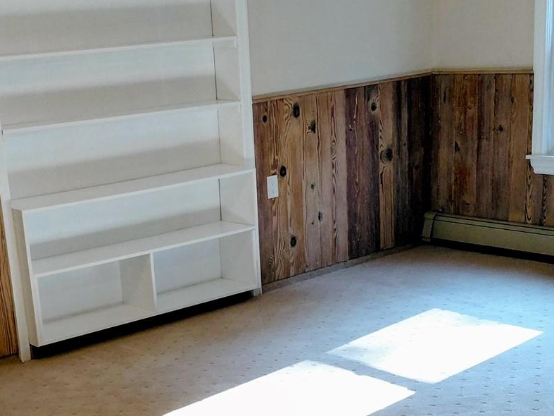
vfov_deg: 22.2
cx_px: 222
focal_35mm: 65
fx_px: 1040
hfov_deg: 29.8
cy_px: 355
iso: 100
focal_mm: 4.69
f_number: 1.8
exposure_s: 1/120
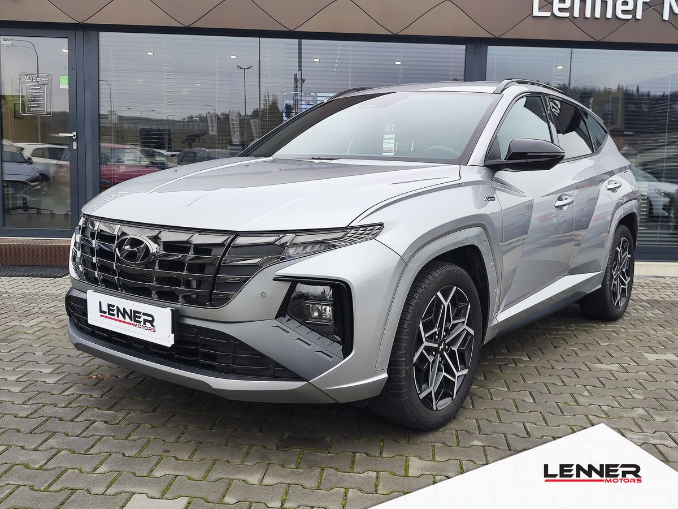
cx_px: 339
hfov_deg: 73.9
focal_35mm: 23
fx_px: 450
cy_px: 254
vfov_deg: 58.9
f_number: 1.69
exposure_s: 1/100
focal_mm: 7.01
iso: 139
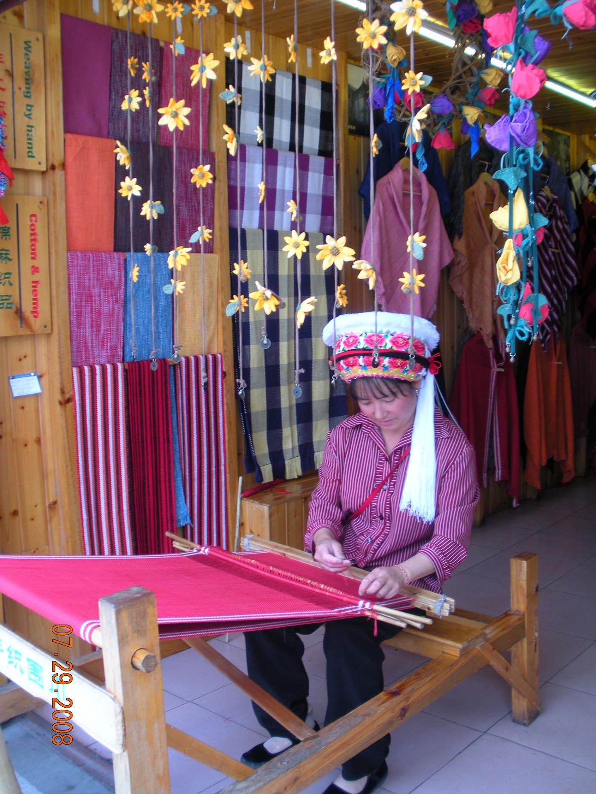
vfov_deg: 51.3
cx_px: 298
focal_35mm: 36
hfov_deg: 39.7
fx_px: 826
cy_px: 397
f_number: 3.5
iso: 81
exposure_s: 1/60.2
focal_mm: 6.3
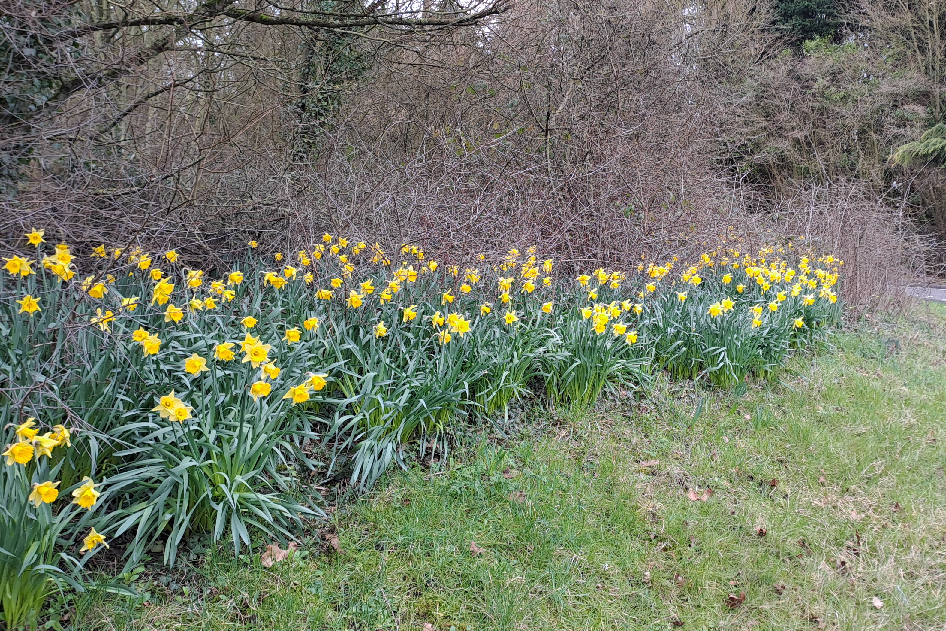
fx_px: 867
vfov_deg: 40.0
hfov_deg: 56.9
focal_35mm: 33
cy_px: 310
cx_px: 559
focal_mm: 4.65
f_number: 1.8
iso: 40
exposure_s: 1/50
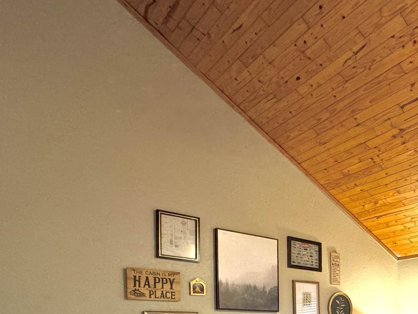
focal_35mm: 33
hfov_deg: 45.3
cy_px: 338
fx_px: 398
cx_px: 432
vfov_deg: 36.8
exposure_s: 1/60
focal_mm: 2.22
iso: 250
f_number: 2.2
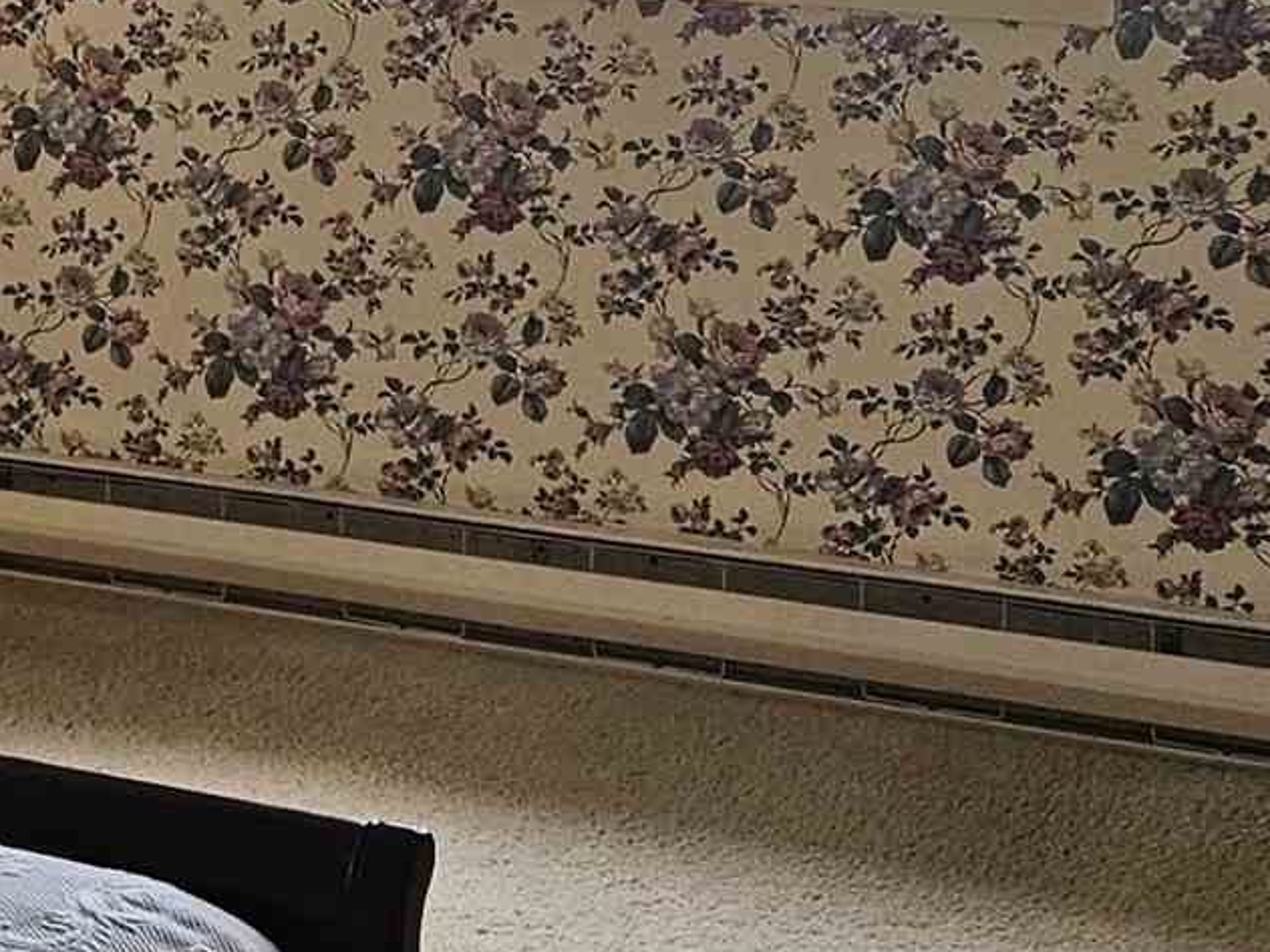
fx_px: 4108
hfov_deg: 16.4
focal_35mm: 112
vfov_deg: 12.8
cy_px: -314
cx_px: -485
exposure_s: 1/120
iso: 200
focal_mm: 5.4
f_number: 1.8
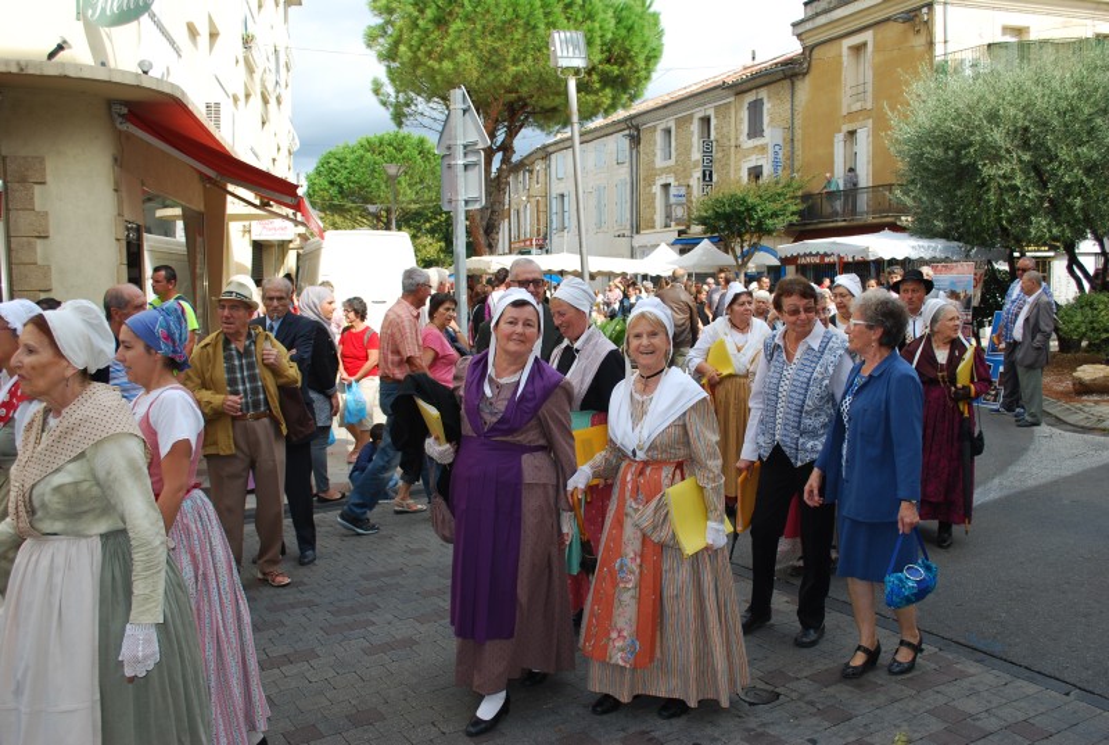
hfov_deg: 57.1
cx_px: 554
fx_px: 1019
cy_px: 372
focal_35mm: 33
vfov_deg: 40.1
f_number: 6.3
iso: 100
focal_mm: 22
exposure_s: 1/200
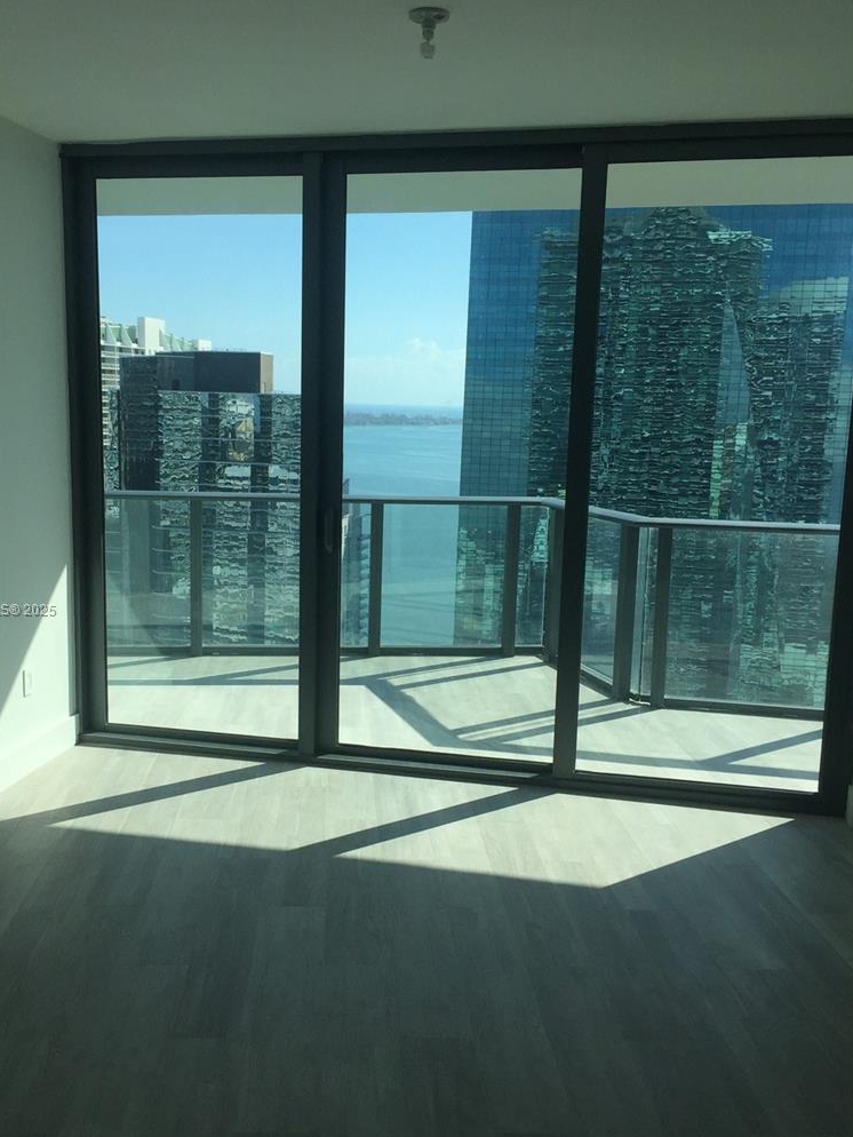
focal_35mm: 35
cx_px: 360
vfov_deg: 52.6
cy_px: 611
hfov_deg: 40.6
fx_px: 1149
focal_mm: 4.15
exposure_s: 1/1980
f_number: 2.2
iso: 32
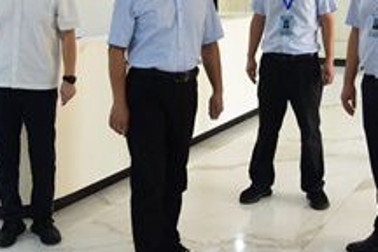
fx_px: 640
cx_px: 178
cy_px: -29
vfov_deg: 21.1
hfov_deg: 32.9
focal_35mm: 61
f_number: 4
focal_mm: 24
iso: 320
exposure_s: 1/30
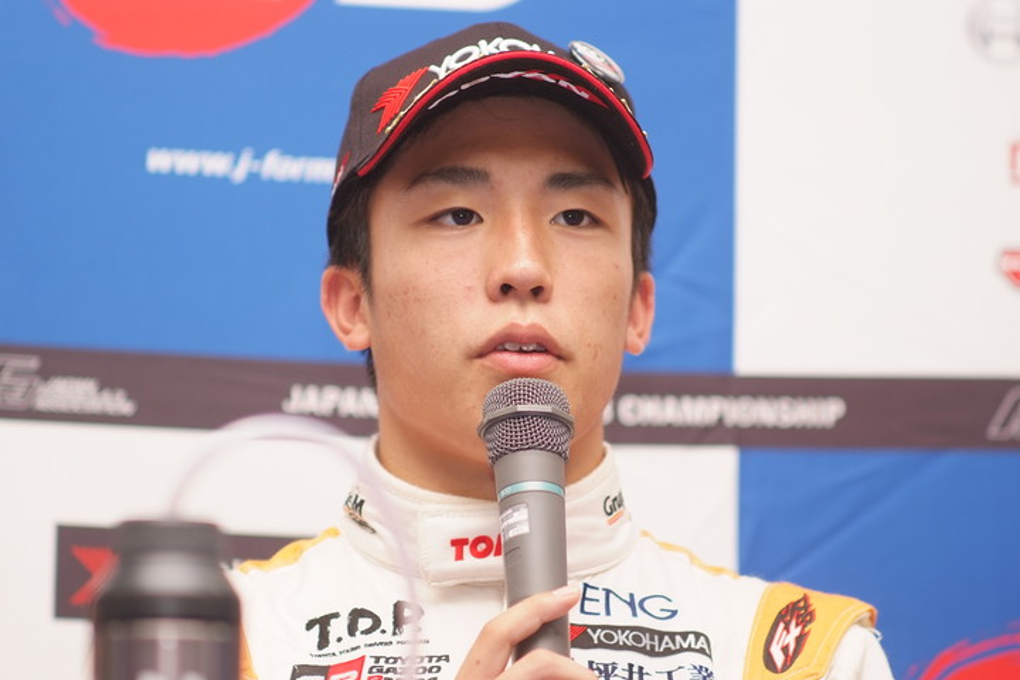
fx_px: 7649
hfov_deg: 7.6
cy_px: 340
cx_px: 510
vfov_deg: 5.1
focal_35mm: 270
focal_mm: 180
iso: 400
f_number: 2.8
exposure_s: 1/250
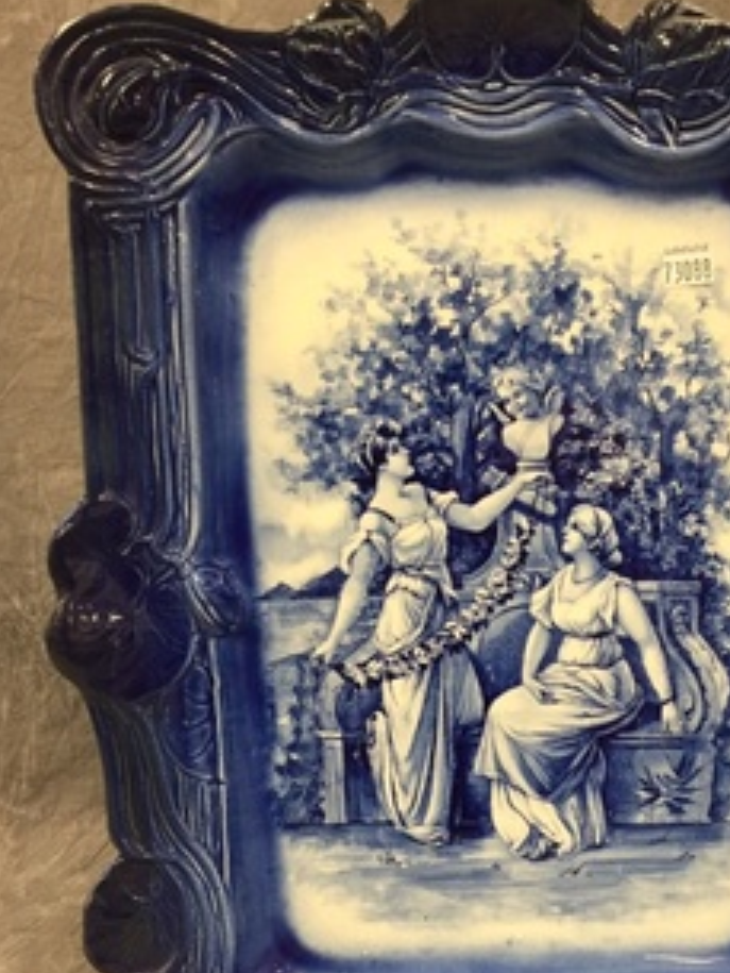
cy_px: 566
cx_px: 489
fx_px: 1264
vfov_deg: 41.9
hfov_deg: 31.9
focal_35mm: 45
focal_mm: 4.15
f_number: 2.2
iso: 125
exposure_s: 1/30
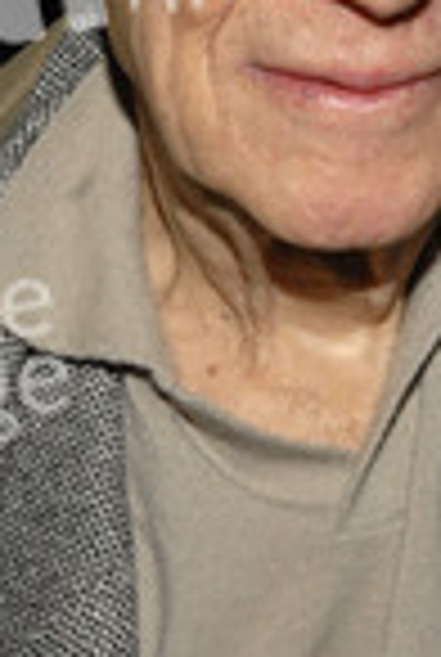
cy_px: 162
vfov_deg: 10.4
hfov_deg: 7.0
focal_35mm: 197
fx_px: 3603
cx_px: 333
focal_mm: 48
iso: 400
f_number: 11
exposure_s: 1/80
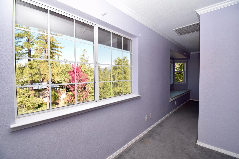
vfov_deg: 77.3
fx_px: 100
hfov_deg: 100.4
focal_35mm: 15
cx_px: 120
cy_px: 80
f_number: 7.1
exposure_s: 1/200
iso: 400
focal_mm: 10
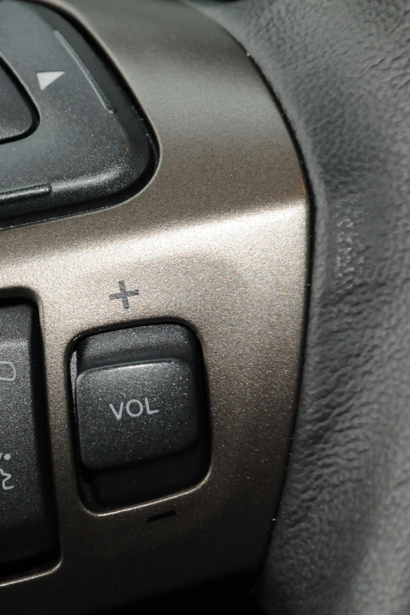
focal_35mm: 118
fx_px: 2015
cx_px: -54
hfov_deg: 11.4
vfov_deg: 17.3
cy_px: 309
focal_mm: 52
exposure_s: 1/60
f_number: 8
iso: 800
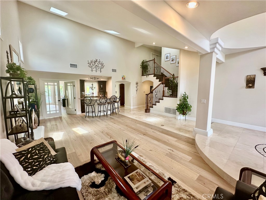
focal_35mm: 14
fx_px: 108
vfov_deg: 85.7
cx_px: 133
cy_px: 100
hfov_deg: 102.1
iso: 160
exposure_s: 1/120
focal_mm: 2.22
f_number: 2.2
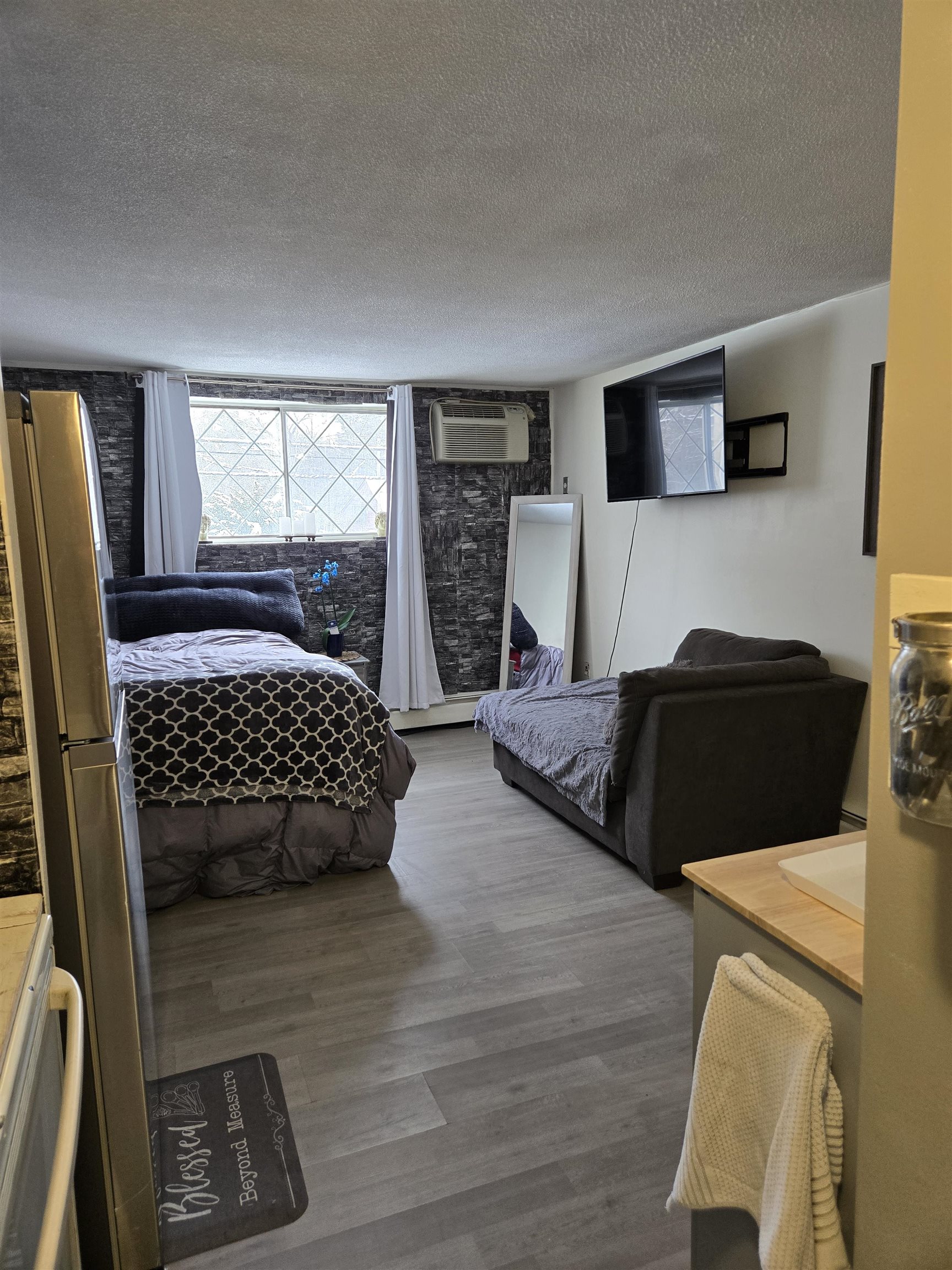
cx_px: 476
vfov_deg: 73.9
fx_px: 843
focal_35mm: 23
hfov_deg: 58.9
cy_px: 635
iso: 160
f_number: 1.8
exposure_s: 1/120
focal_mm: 5.4
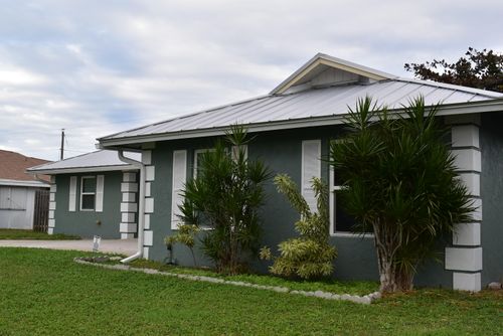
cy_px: 168
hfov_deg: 47.9
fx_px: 566
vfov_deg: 33.1
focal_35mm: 40
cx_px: 252
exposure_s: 1/200
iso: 400
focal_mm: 27
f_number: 10
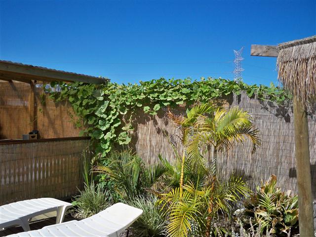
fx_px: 320
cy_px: 118
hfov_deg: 52.6
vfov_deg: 40.7
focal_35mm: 35
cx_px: 158
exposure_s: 1/250
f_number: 8.7
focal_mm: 6.3
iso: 100
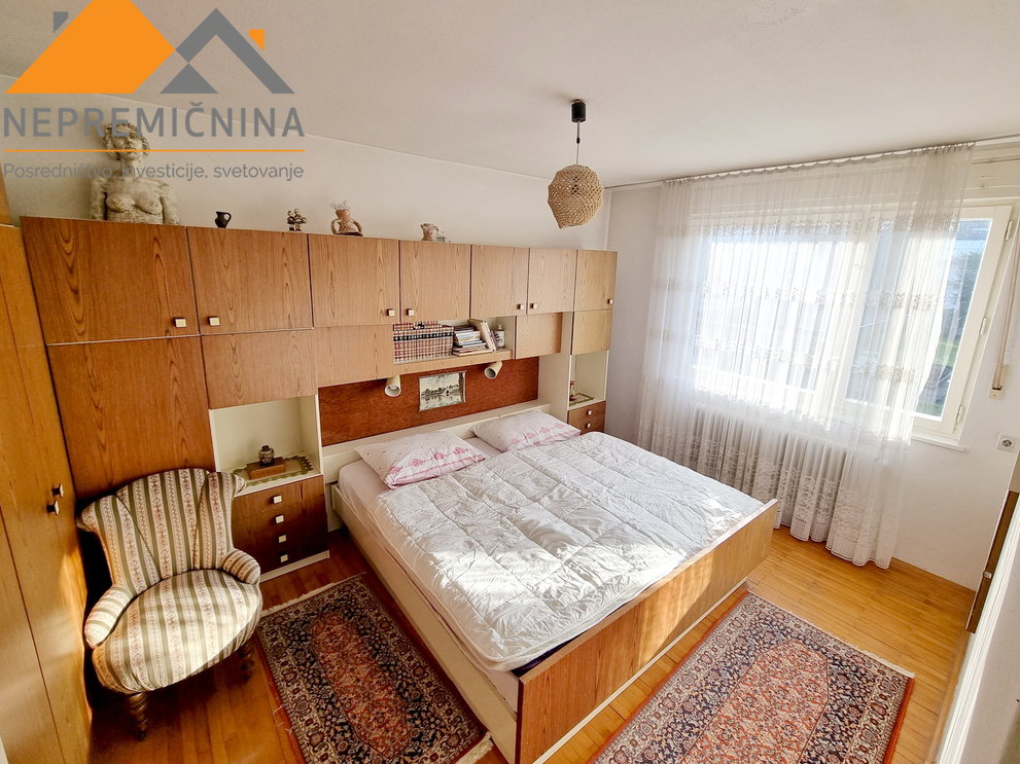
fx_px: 412
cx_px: 518
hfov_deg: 102.1
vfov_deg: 85.6
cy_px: 361
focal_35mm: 14
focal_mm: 2.2
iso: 50
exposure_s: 1/263
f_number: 2.2
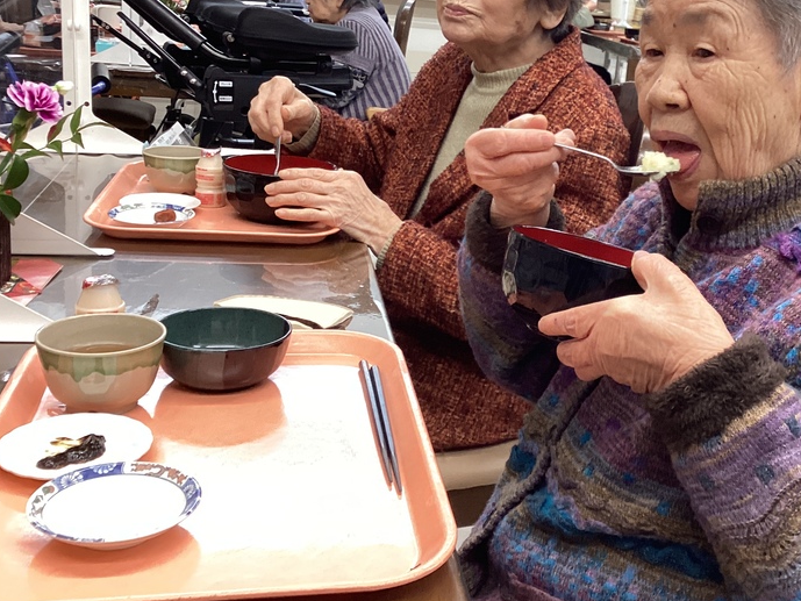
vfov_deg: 32.1
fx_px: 1041
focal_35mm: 45
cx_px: 564
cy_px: 231
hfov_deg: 41.3
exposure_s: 1/60
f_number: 2.4
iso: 160
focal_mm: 3.3
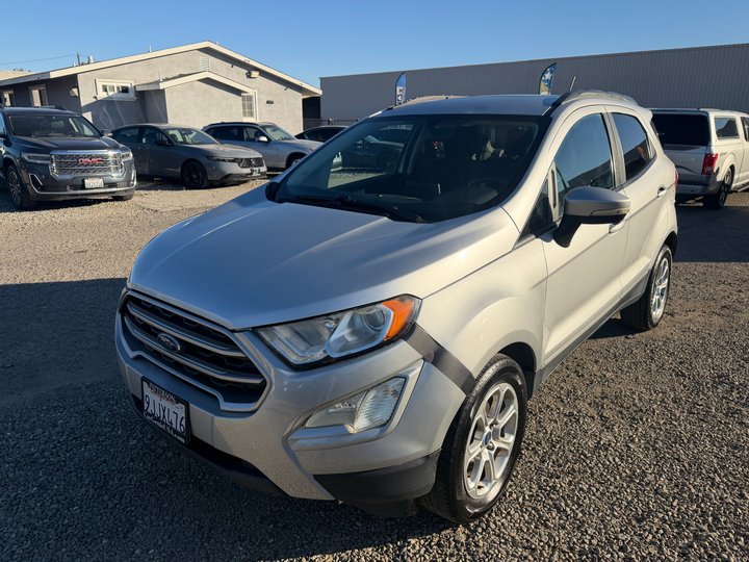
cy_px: 281
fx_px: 519
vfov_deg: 56.8
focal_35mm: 24
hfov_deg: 71.6
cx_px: 374
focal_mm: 6.76
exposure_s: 1/5714
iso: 100
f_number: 1.78
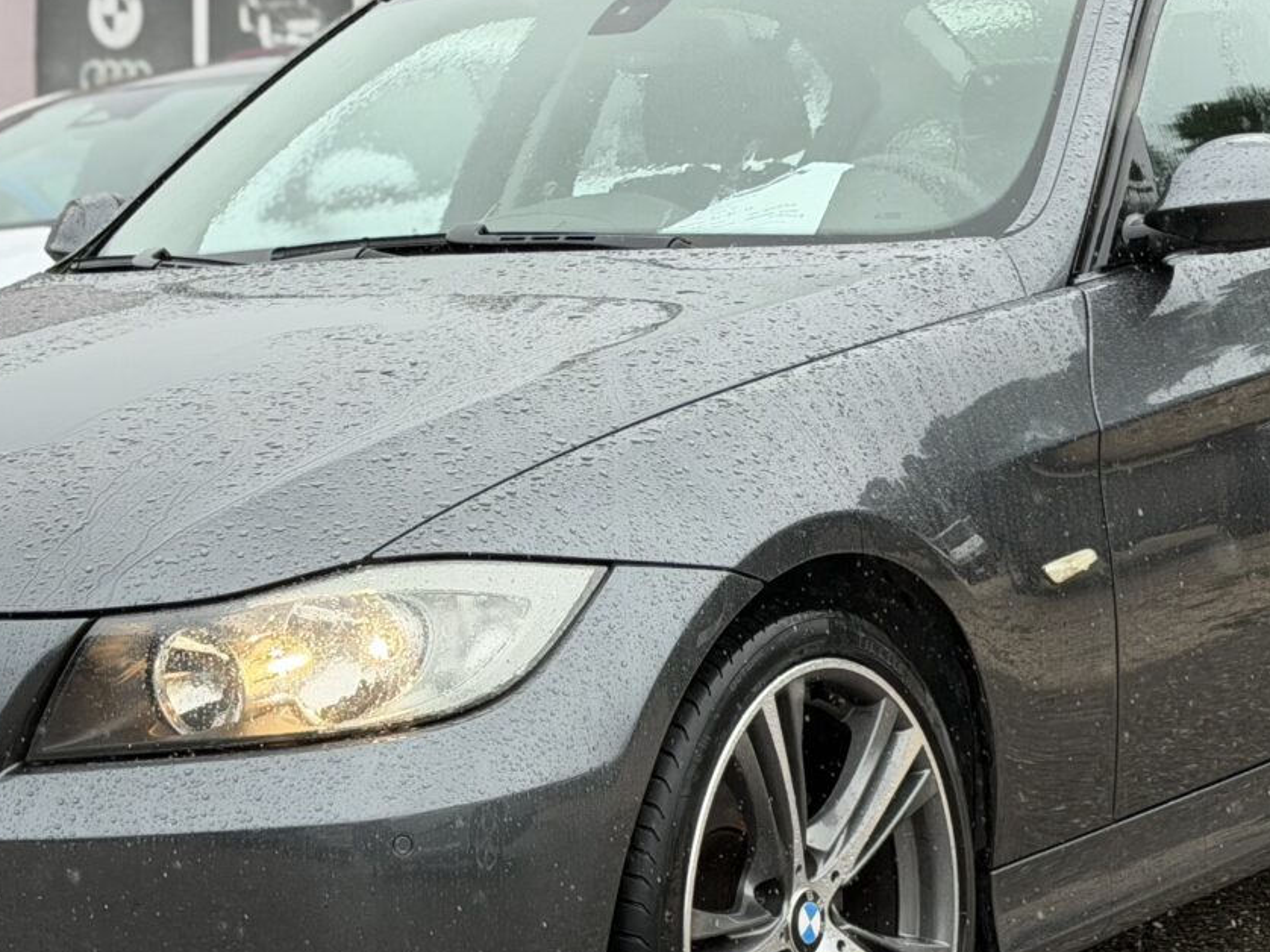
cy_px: 417
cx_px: 583
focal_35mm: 110
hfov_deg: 17.9
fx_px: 4035
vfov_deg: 13.5
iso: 100
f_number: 1.78
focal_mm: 6.76
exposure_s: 1/641
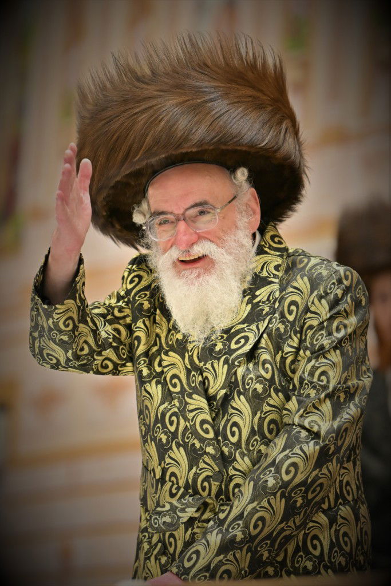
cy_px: 293
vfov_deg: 11.1
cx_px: 196
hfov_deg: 7.4
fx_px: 3013
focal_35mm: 185
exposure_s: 1/320
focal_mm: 185
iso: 400
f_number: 2.8
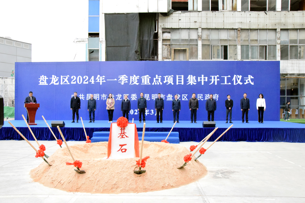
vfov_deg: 40.0
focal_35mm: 33
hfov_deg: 57.2
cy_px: 102
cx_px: 152
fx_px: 280
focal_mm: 22
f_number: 10
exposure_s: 1/1250
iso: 10000
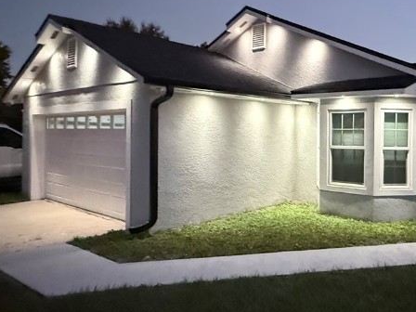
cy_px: 136
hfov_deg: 52.1
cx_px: 349
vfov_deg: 44.1
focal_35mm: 32
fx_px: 385
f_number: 2.2
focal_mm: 2.22
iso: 1250
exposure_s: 1/40
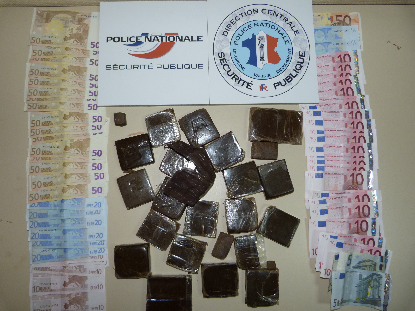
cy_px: 156
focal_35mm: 25
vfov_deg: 54.9
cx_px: 208
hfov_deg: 69.4
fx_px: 300
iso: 100
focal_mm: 4.5
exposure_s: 1/60
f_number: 2.8
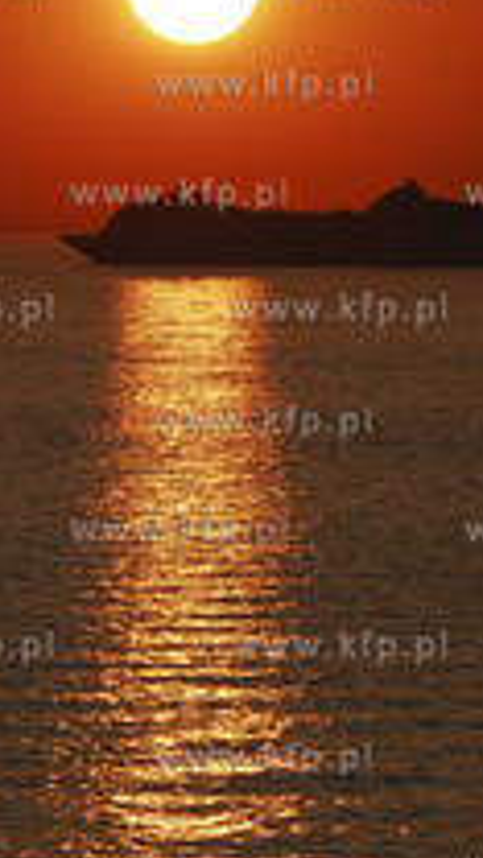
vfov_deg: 3.6
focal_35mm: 605
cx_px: 211
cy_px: 639
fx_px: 13775
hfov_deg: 2.0
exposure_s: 1/2000
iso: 200
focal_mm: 200
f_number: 6.3
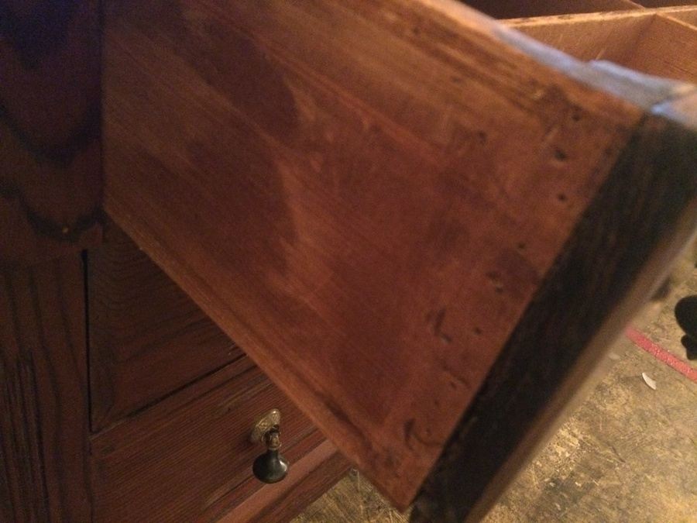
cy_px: 262
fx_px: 604
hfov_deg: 60.0
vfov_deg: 46.8
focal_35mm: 30
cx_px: 348
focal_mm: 4.12
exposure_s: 1/15
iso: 1250
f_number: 2.2
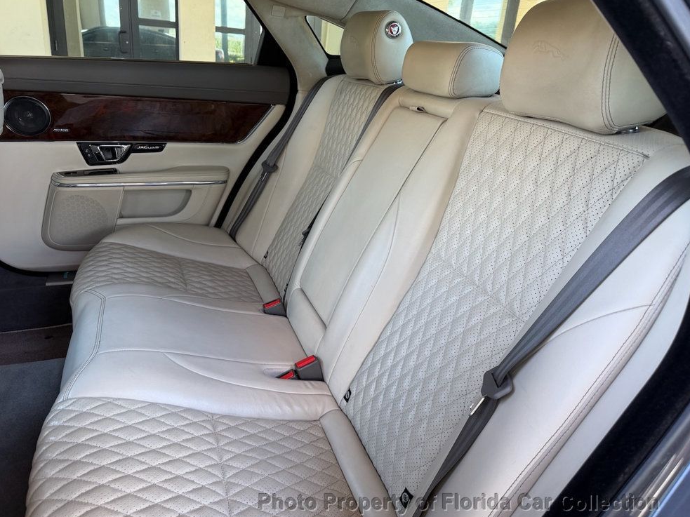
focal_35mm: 25
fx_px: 498
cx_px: 336
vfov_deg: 54.9
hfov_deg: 69.4
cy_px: 257
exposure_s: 1/121
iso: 100
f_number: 1.78
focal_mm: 6.76
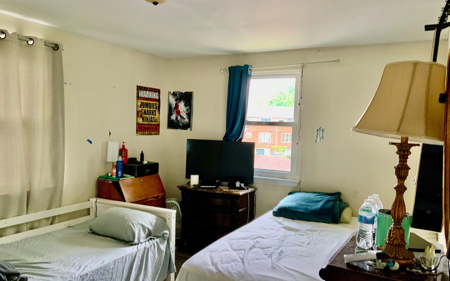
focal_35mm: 31
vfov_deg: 40.6
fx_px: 380
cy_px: 152
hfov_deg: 61.2
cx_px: 226
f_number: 1.8
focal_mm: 3
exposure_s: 1/60
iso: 200
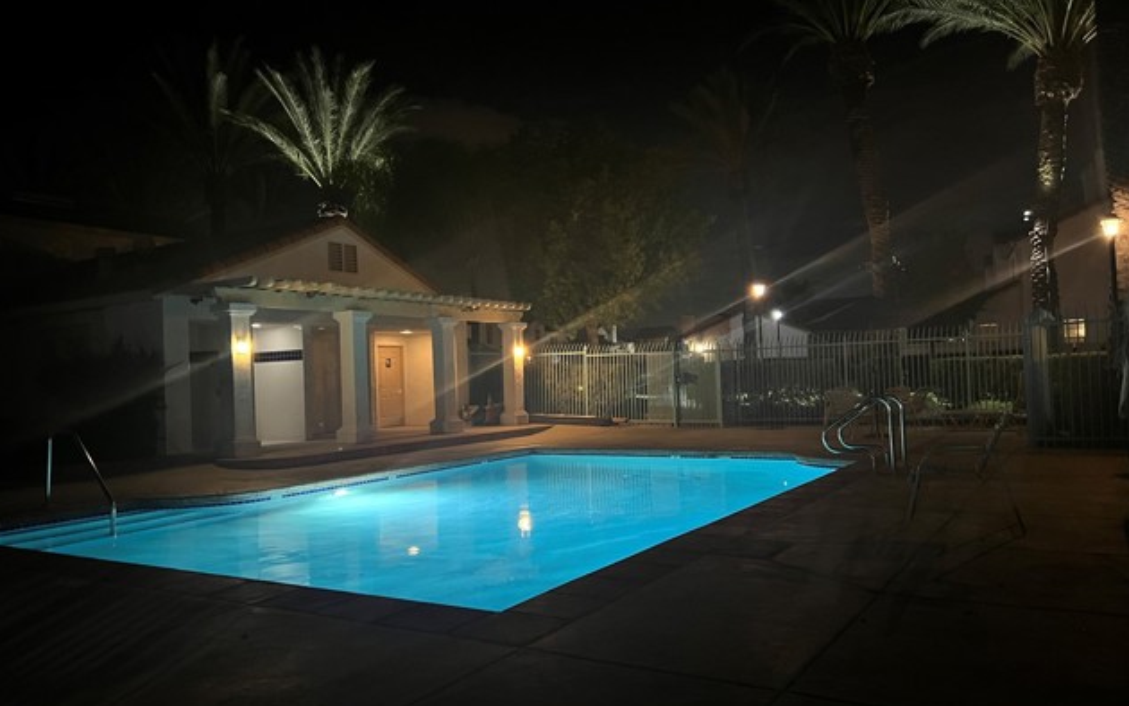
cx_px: 557
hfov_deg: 66.5
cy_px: 358
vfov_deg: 44.6
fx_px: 862
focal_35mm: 28
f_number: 1.5
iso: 1000
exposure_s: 1/30
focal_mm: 5.7
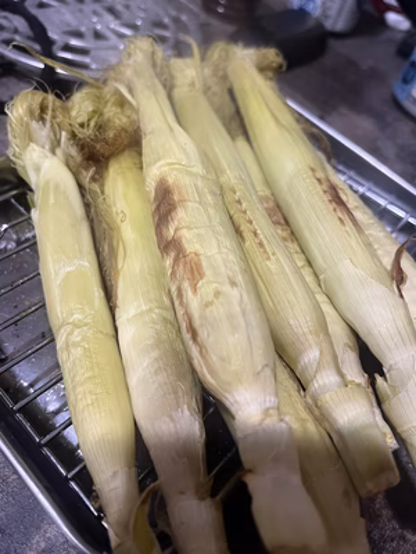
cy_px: 277
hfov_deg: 53.1
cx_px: 208
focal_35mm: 26
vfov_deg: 67.3
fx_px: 417
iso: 250
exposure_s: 1/50
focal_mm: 5.1
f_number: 1.6
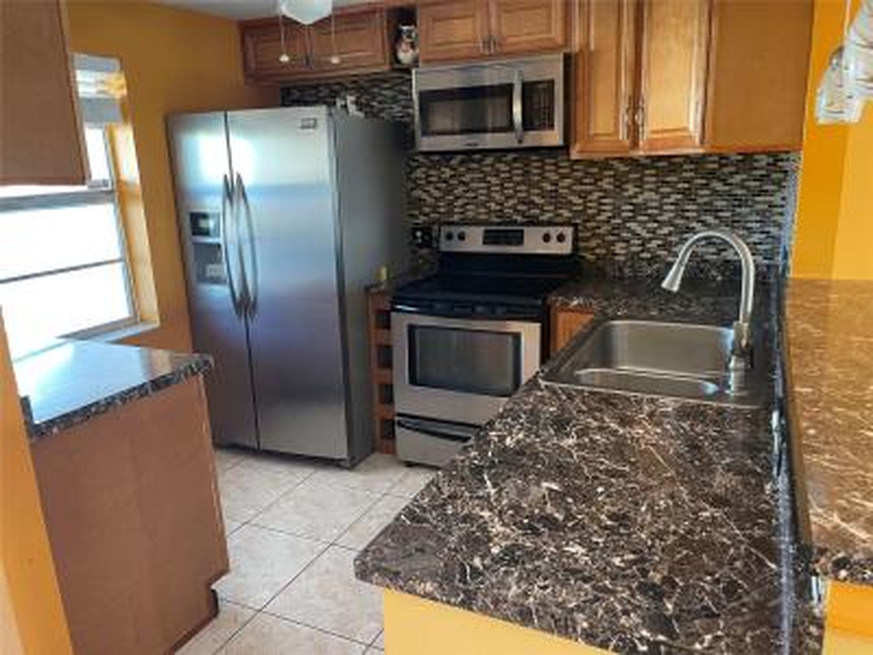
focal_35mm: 25
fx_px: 630
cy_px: 328
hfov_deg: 69.4
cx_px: 436
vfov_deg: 54.9
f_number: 1.6
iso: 320
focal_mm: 5.1
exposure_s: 1/60
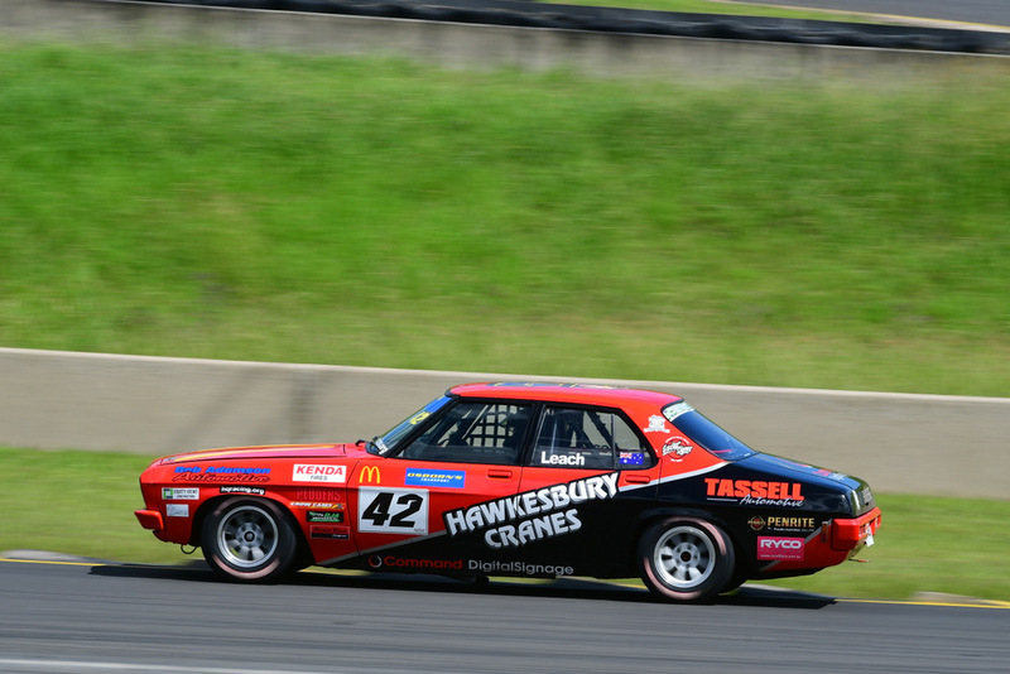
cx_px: 505
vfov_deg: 4.6
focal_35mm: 300
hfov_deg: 6.9
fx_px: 8419
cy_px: 337
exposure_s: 1/250
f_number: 13
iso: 200
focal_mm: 200
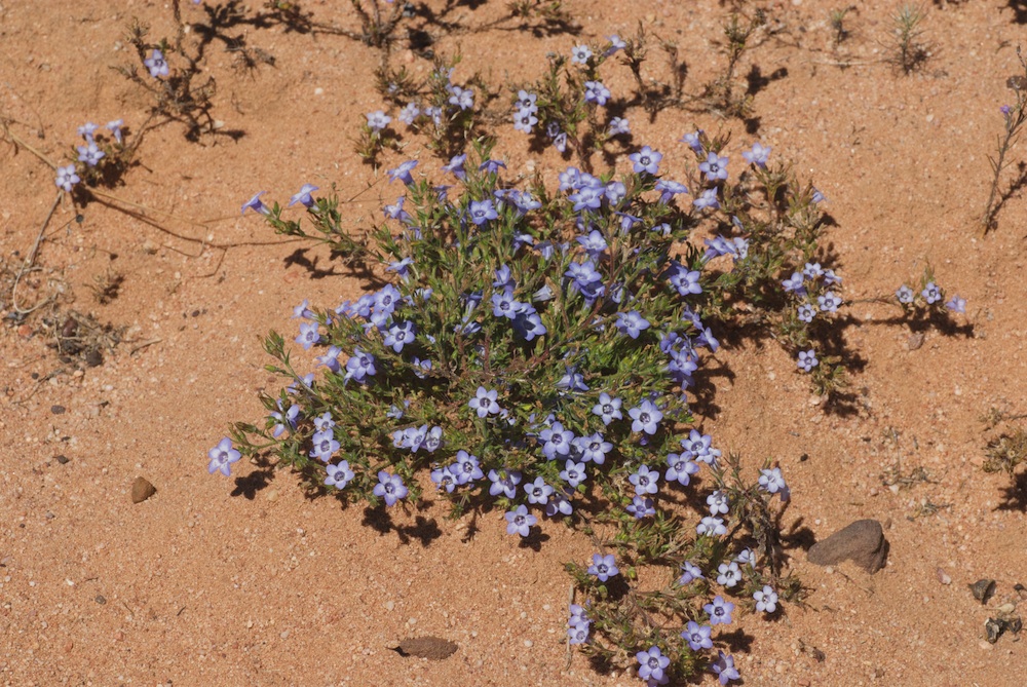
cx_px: 514
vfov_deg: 10.2
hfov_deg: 15.2
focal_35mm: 135
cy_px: 344
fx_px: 3855
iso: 160
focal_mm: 90
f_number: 16
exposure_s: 1/200
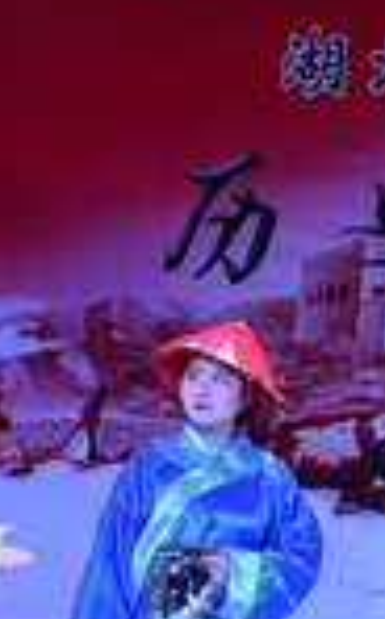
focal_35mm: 217
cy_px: 525
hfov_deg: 6.0
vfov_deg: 9.6
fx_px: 3657
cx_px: 578
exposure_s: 1/80
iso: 320
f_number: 4.5
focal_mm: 45
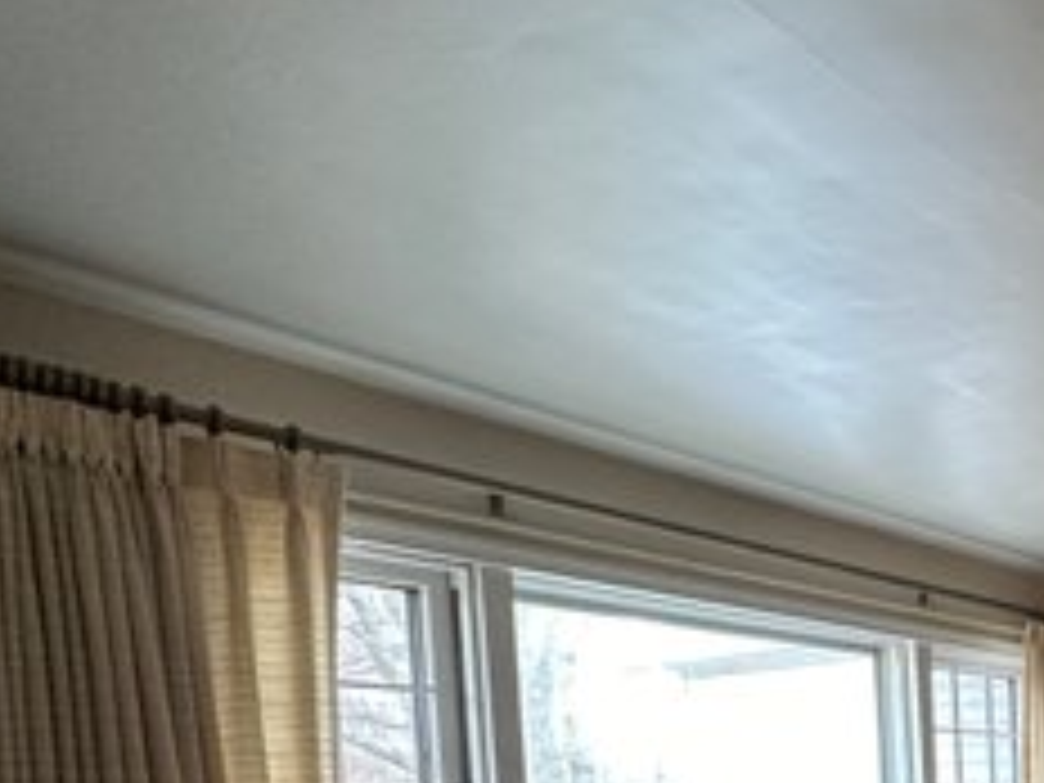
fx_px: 1146
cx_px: 1361
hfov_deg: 34.4
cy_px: 866
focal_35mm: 38
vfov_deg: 32.9
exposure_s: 1/60
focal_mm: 2.22
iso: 250
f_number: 2.2
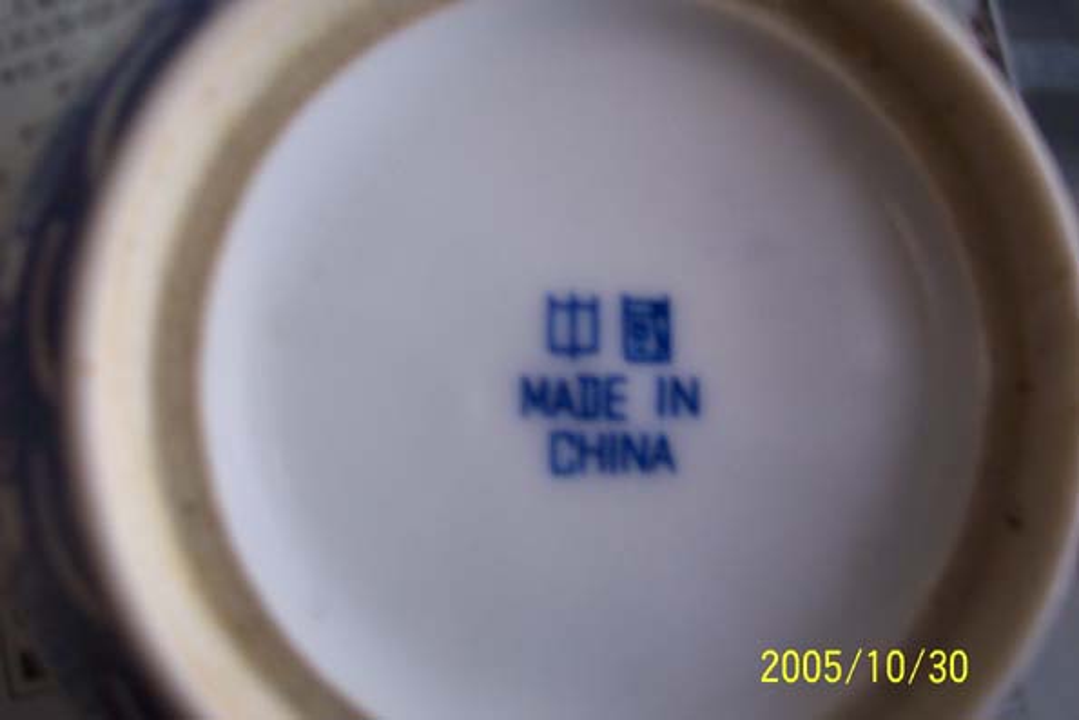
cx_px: 540
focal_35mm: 38
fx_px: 1139
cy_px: 360
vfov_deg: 35.1
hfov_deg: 50.7
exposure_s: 1/30
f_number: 2.8
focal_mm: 8
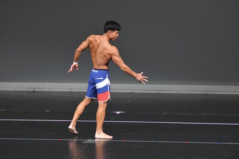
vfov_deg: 4.4
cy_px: 80
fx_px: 2090
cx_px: 120
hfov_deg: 6.5
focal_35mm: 315
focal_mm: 210
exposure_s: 1/400
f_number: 5.6
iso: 4000
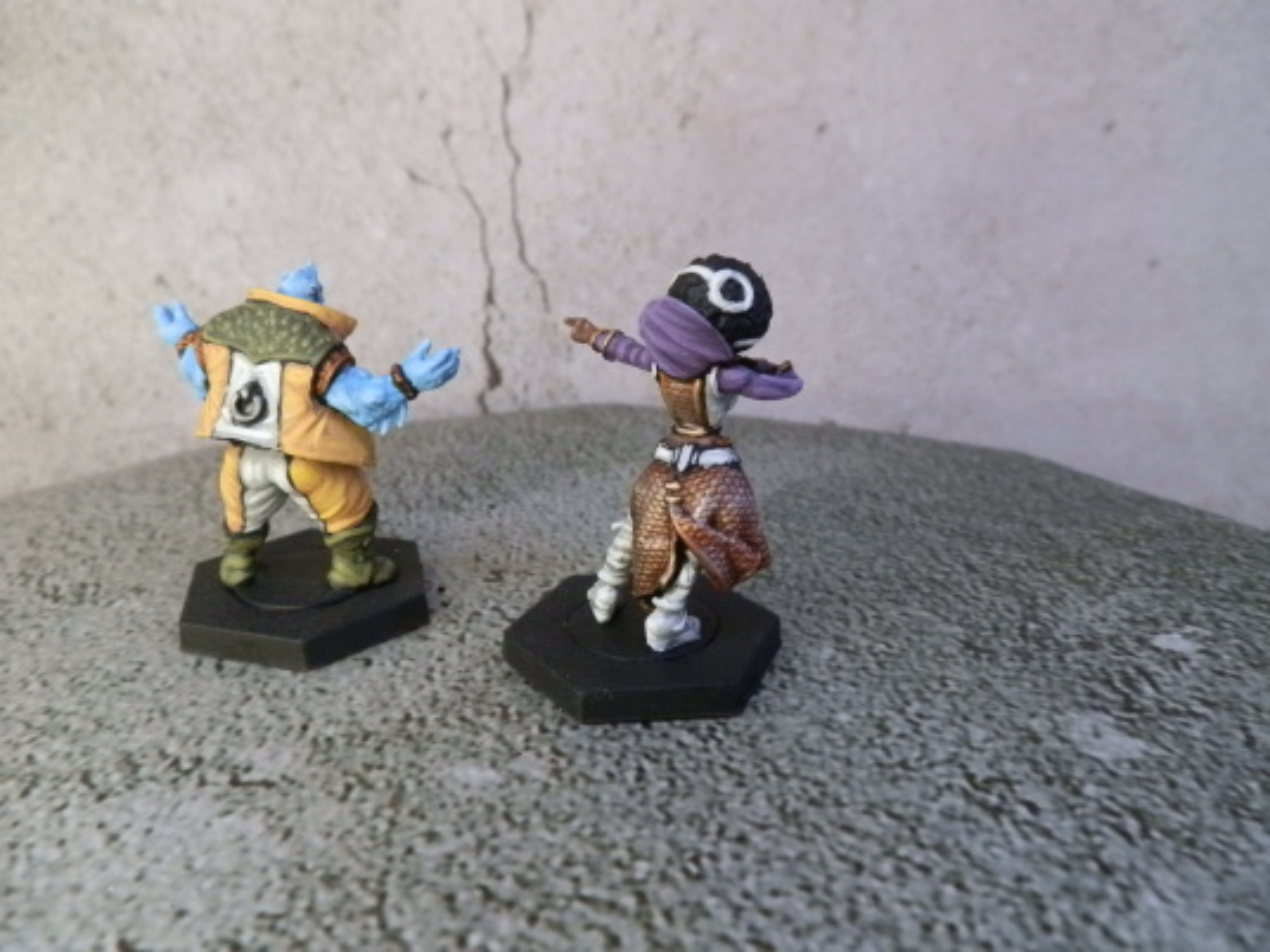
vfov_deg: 49.7
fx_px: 1027
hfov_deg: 63.4
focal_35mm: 28
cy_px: 476
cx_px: 635
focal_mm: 5
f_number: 3.1
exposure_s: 1/160
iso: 400
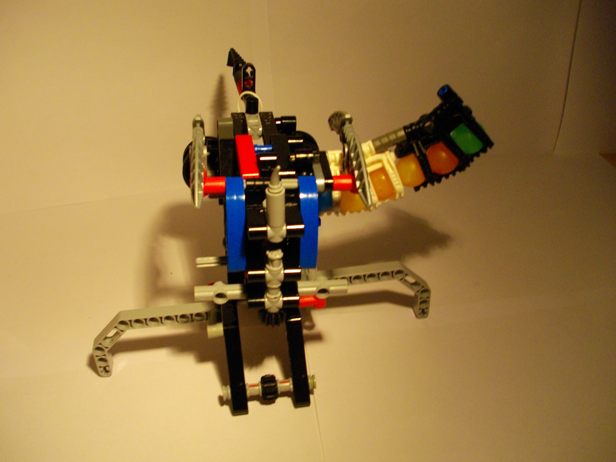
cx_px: 289
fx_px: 605
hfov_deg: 53.9
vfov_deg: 41.8
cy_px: 233
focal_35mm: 34
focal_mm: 5.7
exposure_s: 1/50
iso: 186
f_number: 2.9
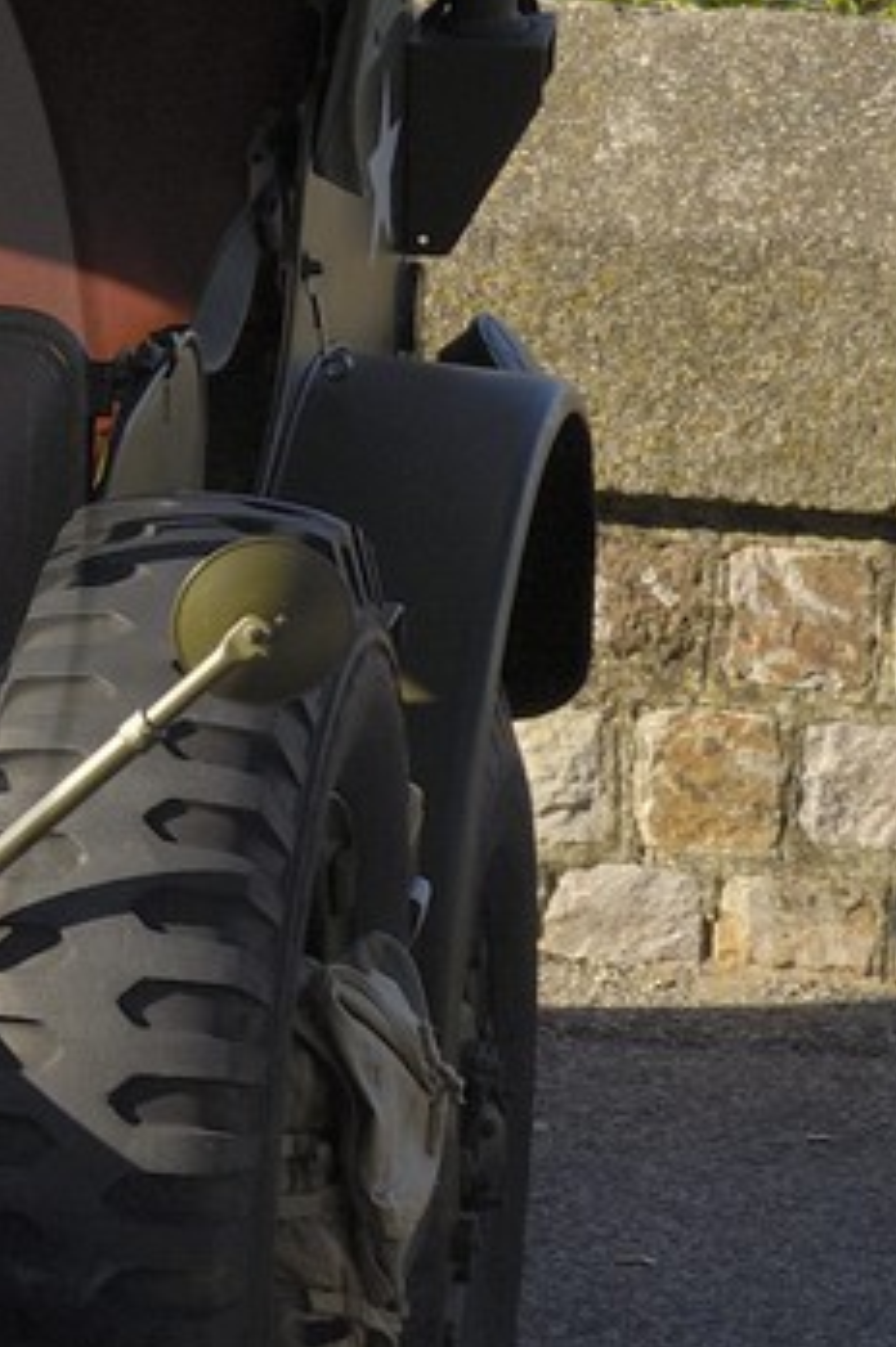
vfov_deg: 7.5
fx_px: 10286
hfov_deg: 4.9
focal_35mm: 275
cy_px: 444
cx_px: -1105
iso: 100
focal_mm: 40
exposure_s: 1/160
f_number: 8
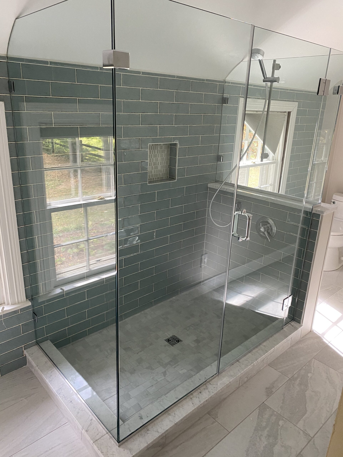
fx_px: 344
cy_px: 228
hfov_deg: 53.1
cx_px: 172
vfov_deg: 67.3
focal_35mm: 26
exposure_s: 1/60
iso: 160
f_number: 1.8
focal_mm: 4.25
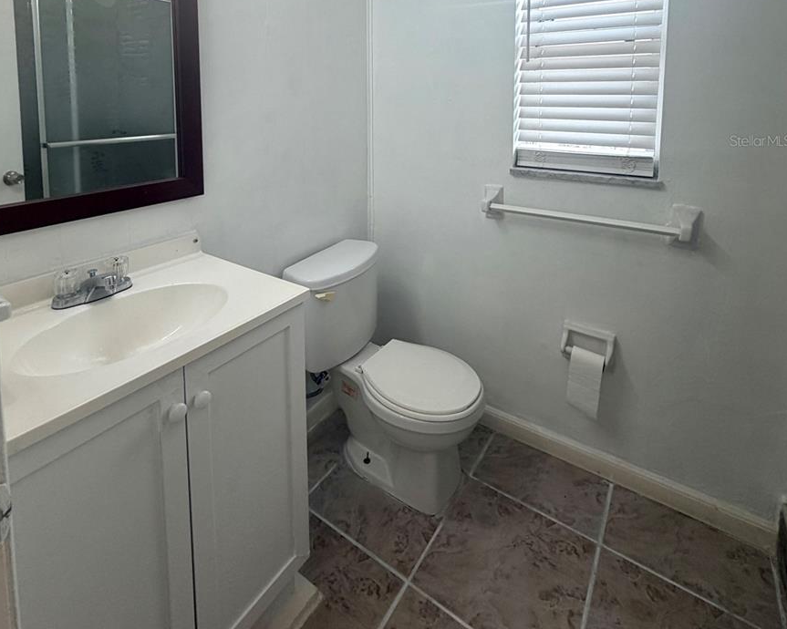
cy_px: 140
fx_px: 442
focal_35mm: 19
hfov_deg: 83.3
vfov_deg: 65.5
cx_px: 384
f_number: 2.2
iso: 64
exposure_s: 1/120
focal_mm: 2.22
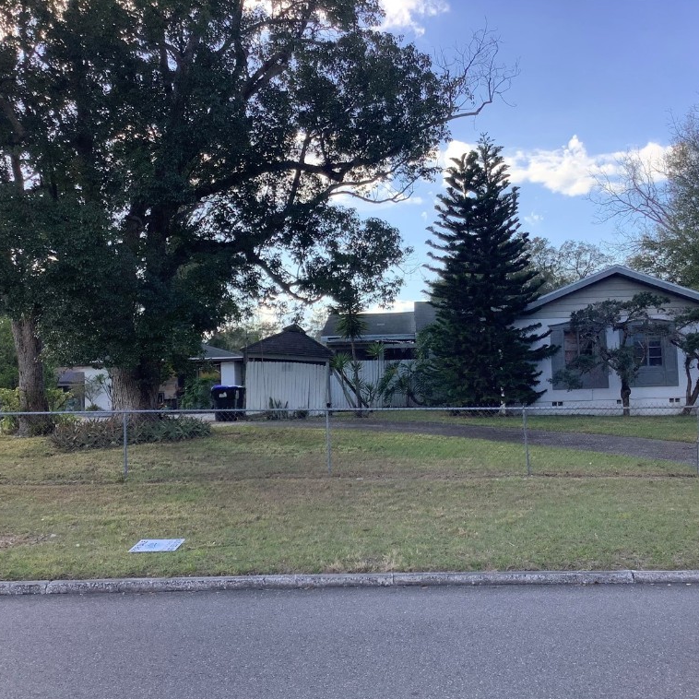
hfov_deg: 44.8
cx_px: 402
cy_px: 349
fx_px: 845
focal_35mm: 37
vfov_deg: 44.9
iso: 25
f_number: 2.4
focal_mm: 3.3
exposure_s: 1/345
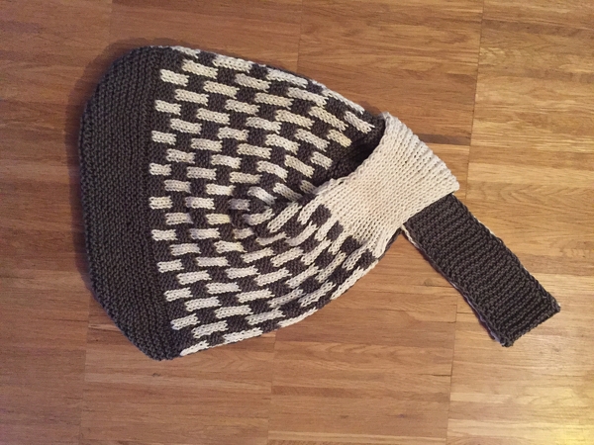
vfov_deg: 48.2
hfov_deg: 61.7
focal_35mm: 29
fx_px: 498
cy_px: 222
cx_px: 297
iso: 400
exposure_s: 1/17
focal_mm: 4.15
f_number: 2.2
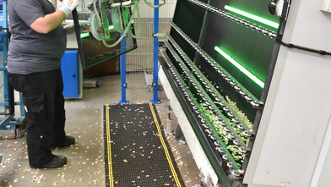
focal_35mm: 43
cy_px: 27
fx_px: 378
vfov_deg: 27.0
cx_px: 199
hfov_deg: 47.1
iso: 400
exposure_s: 1/60
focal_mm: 18
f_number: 3.5
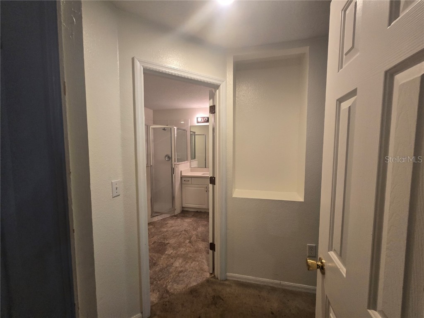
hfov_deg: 106.2
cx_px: 212
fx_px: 159
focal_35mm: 13
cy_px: 159
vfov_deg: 89.9
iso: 250
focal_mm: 2.2
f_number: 2.2
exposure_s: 1/60
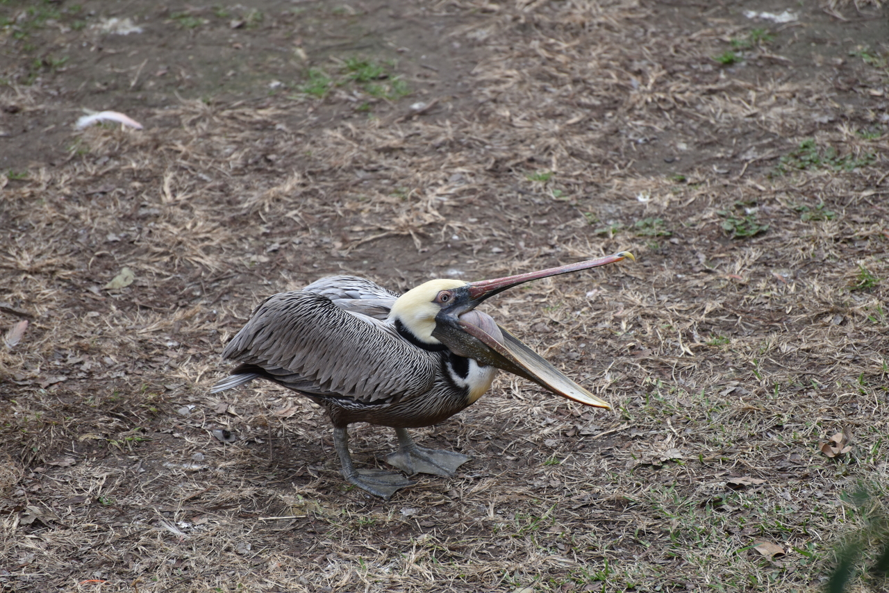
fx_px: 7410
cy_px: 296
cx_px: 444
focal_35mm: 300
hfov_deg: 6.9
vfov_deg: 4.6
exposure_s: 1/640
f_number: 5.6
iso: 500
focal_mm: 300
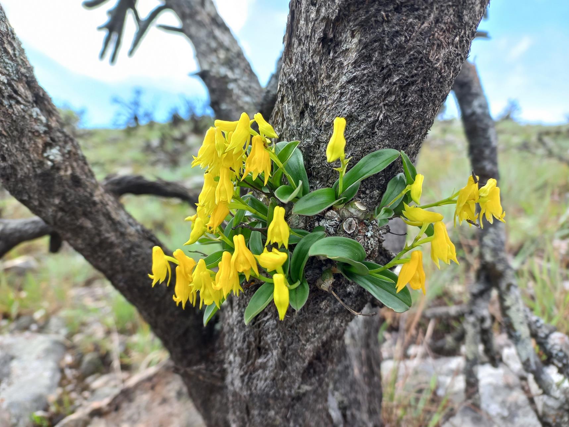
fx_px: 411
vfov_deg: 54.9
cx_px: 284
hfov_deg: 69.4
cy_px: 214
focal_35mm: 25
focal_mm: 4.6
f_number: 1.8
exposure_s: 1/100
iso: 25
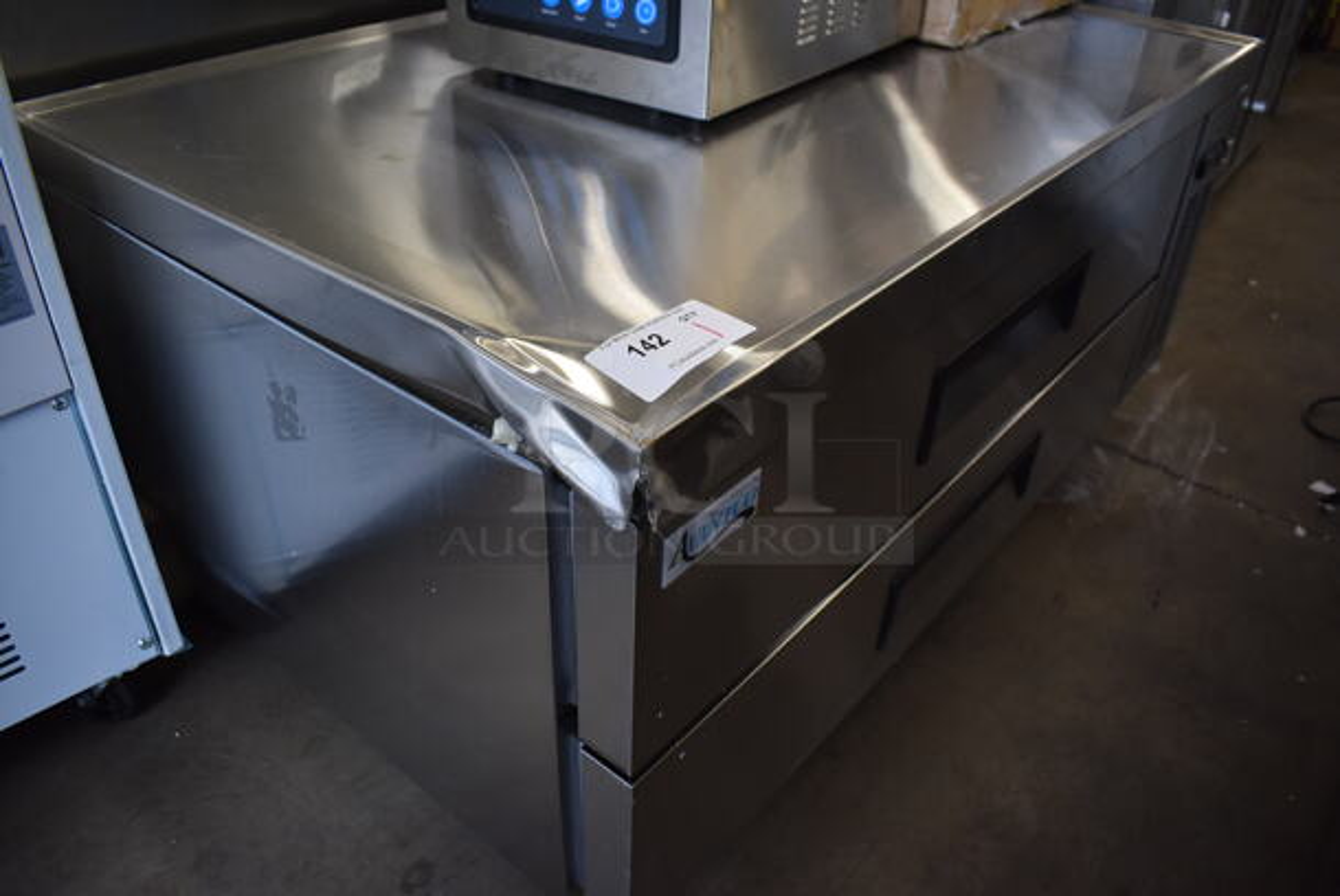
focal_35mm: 27
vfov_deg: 48.0
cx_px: 670
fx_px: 1006
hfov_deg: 67.3
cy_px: 448
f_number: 3.5
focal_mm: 18
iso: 720
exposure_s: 1/250
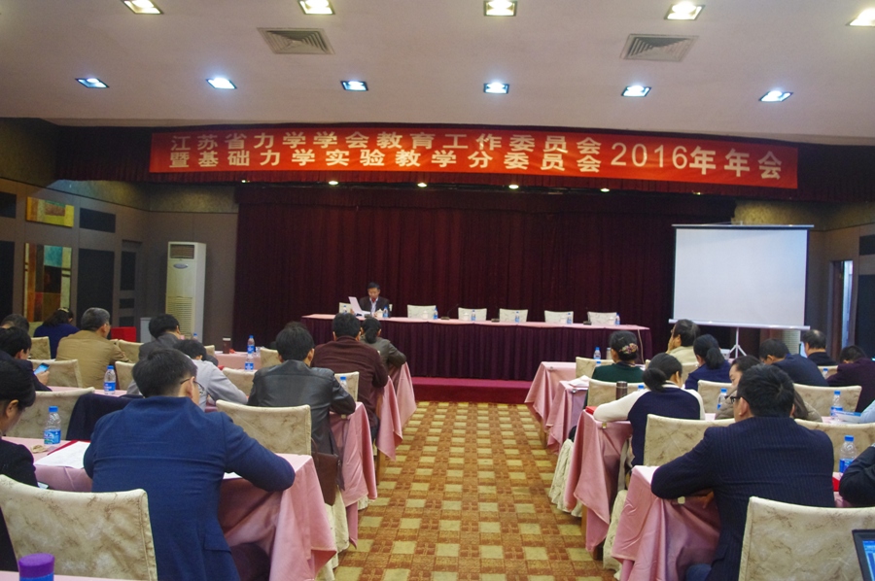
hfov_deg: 62.0
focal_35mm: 30
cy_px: 290
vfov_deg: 43.5
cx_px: 438
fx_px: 728
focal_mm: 20
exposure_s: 1/50
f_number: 4.5
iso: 2500
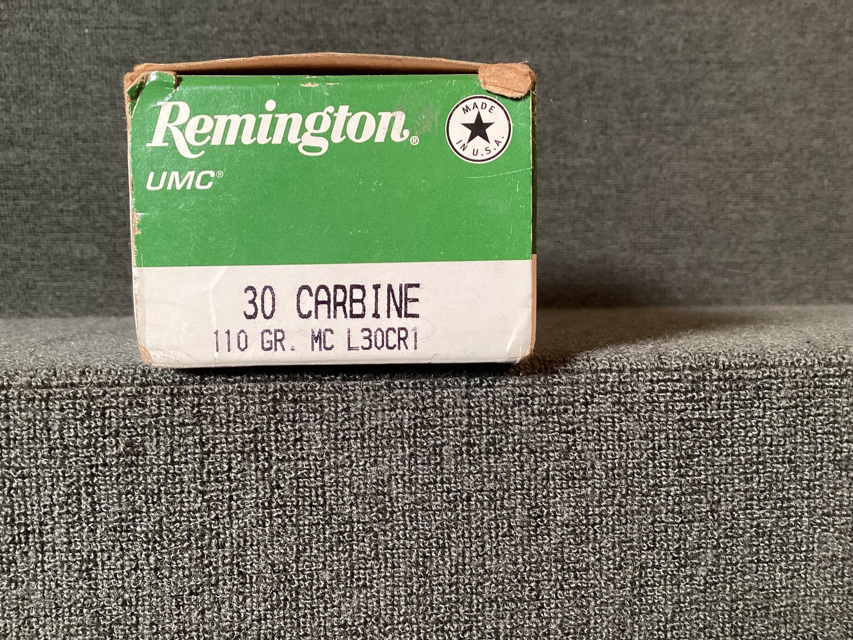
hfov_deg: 58.3
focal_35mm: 31
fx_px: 764
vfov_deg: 45.4
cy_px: 320
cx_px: 426
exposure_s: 1/50
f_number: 2.4
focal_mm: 3.3
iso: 80
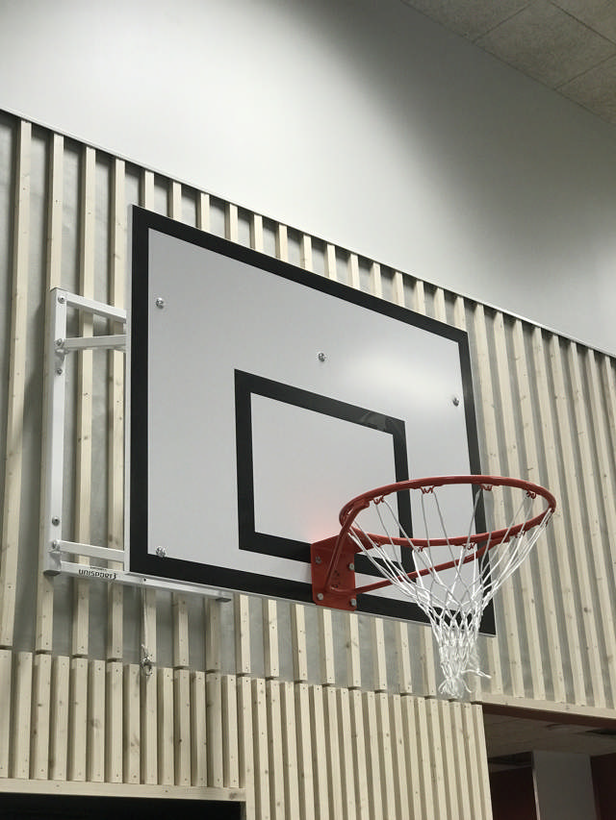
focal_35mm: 57
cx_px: 308
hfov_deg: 25.7
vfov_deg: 33.8
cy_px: 410
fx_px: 1352
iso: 80
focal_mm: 6.6
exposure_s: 1/52
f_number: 2.8
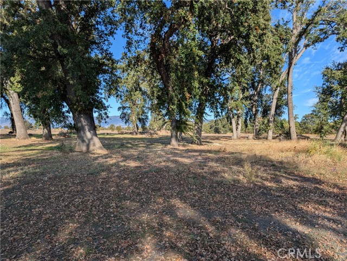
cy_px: 130
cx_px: 174
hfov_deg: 71.6
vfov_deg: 56.9
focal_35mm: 24
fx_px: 241
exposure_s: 1/887
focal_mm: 6.9
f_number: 1.68
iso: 21
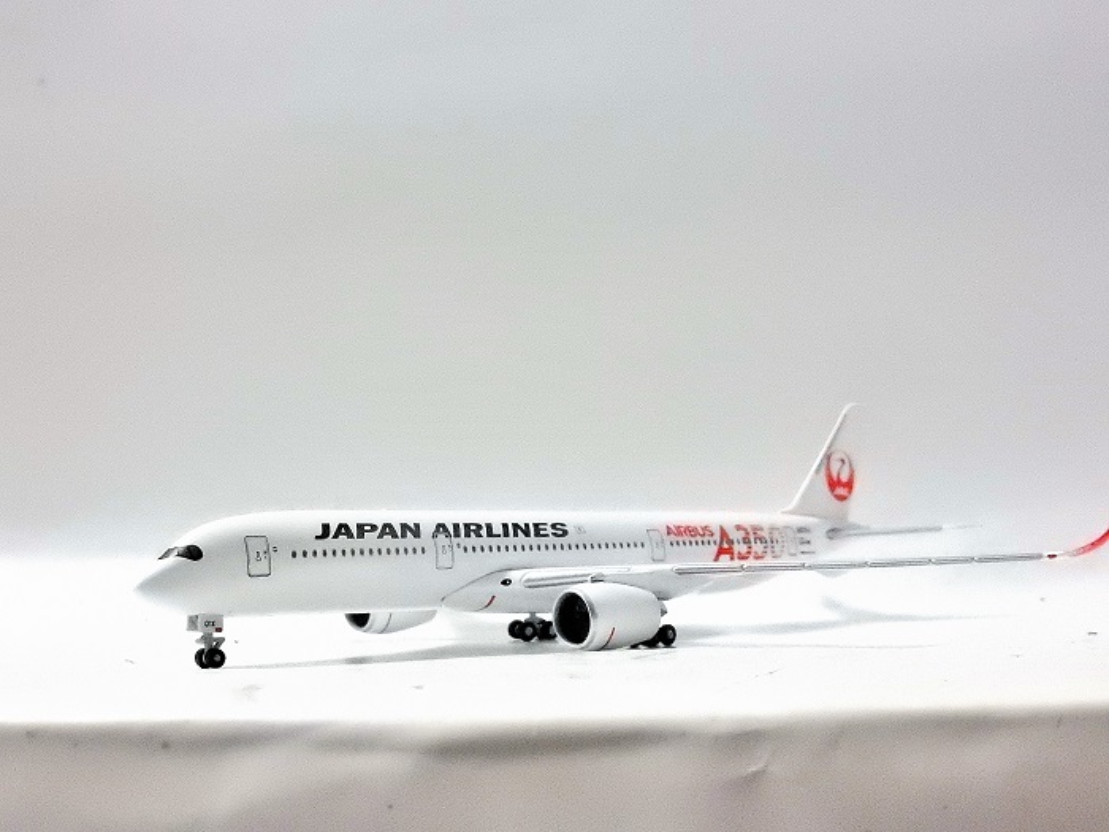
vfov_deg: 28.6
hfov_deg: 37.5
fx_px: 1634
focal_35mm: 51
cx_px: 554
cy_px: 416
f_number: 4.5
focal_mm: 9
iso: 3200
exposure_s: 1/80
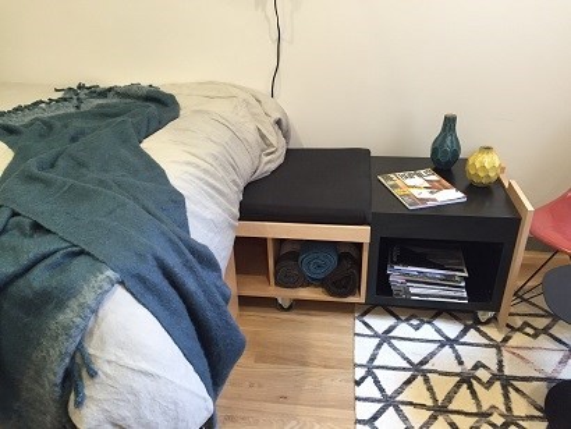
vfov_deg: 48.3
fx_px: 479
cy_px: 214
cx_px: 286
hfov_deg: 61.6
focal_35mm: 29
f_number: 2.2
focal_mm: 4.15
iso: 160
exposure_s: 1/30
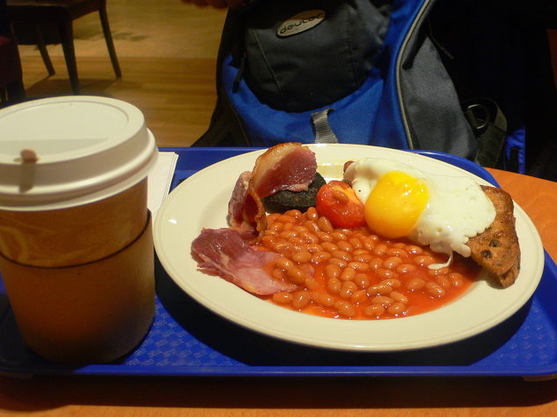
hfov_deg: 52.6
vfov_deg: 40.7
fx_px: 563
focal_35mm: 35
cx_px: 279
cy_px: 208
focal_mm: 6.3
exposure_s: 1/30
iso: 125
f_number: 2.8
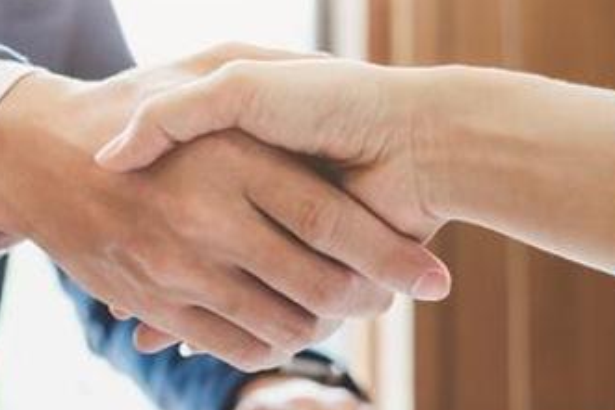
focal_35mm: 133
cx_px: 226
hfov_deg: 15.4
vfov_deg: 10.3
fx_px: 2273
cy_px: 331
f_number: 2.8
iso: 400
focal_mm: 35
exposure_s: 1/100
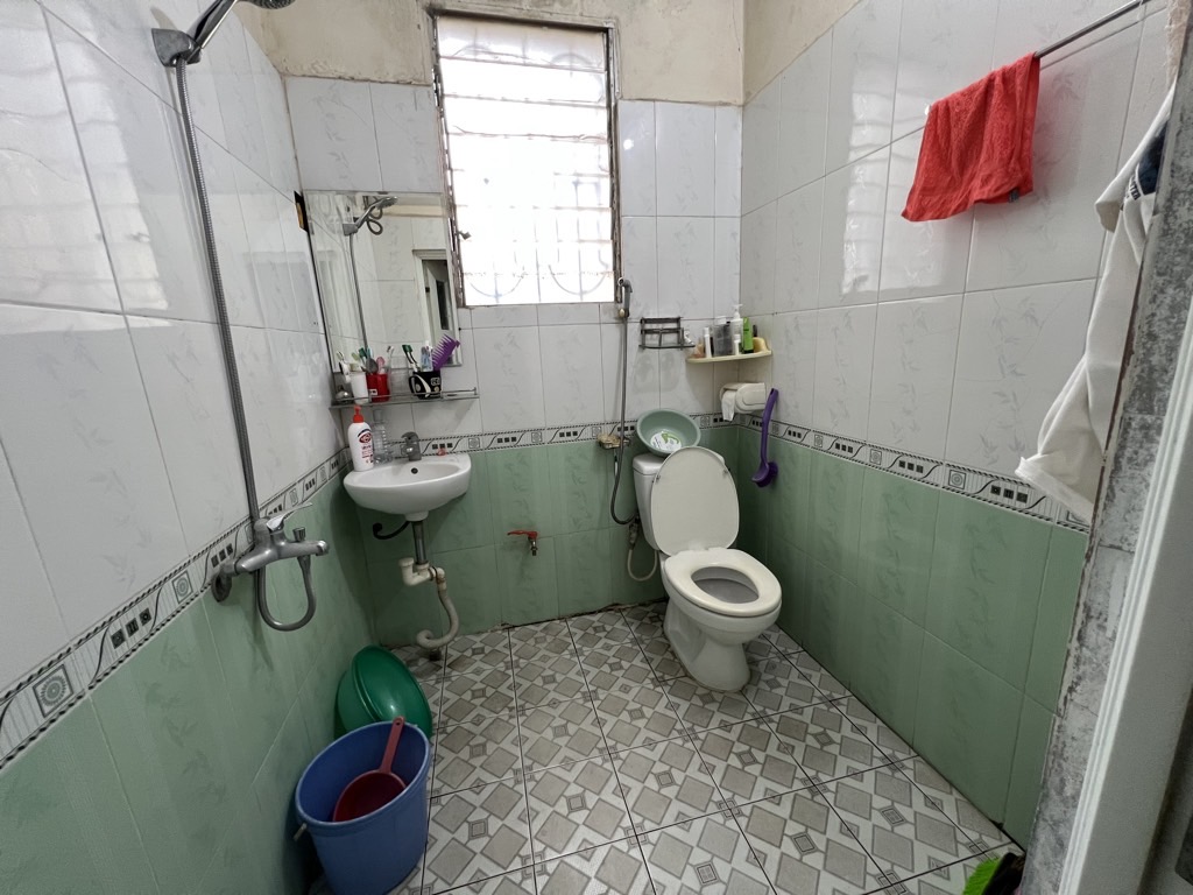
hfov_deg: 106.2
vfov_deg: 89.9
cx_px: 596
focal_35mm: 13
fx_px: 448
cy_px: 448
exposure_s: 1/50
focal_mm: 1.57
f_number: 1.8
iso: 200
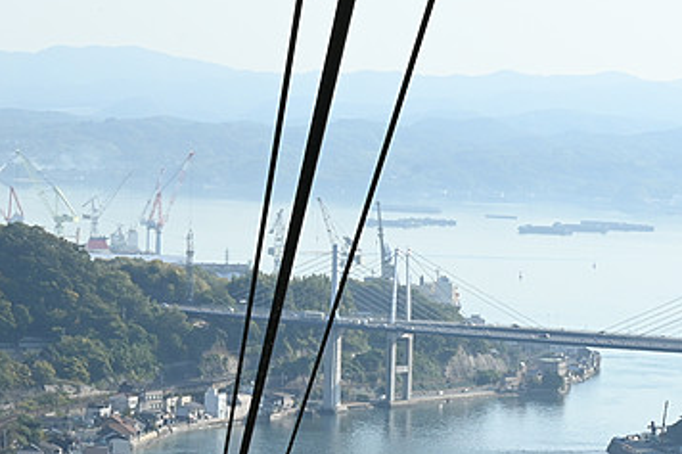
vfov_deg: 7.2
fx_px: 3579
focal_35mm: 189
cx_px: 718
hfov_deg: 10.8
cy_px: 359
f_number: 16
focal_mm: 56
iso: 250
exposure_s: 1/125
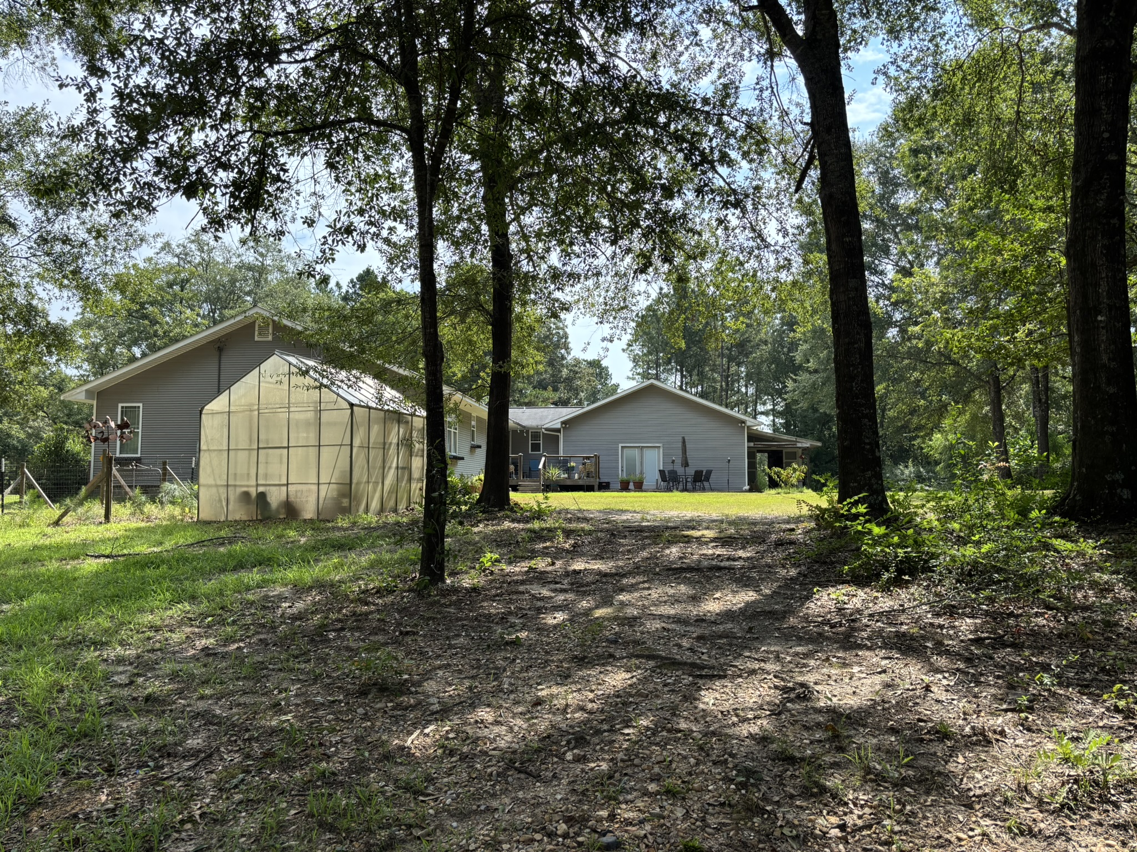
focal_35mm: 26
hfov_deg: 67.3
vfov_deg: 53.1
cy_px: 426
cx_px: 568
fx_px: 854
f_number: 1.6
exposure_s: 1/1248
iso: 50
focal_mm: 5.96
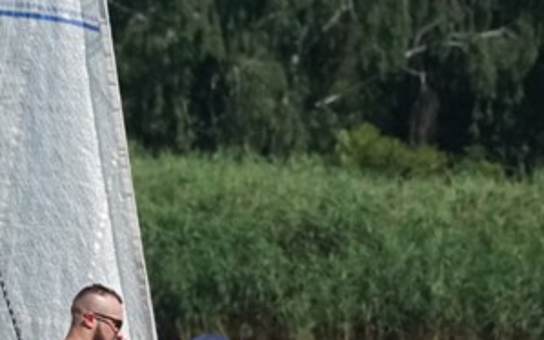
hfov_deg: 1.7
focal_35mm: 1206
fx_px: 17883
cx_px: 690
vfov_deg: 1.1
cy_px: 521
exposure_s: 1/3200
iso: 1600
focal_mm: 230
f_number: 10
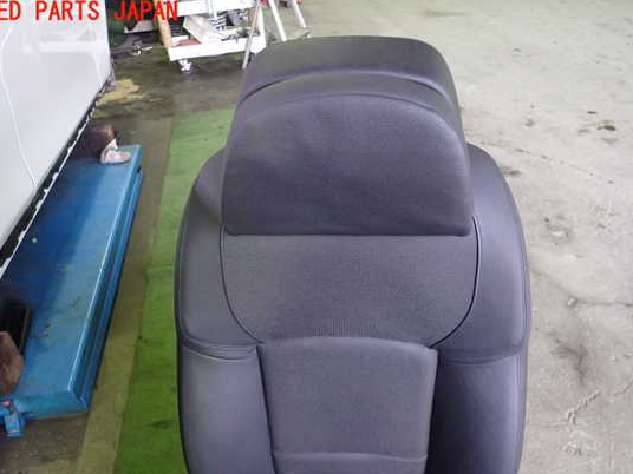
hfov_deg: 63.4
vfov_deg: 49.7
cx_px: 318
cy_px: 263
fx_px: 512
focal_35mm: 28
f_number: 2
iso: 800
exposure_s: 1/30
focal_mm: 4.5
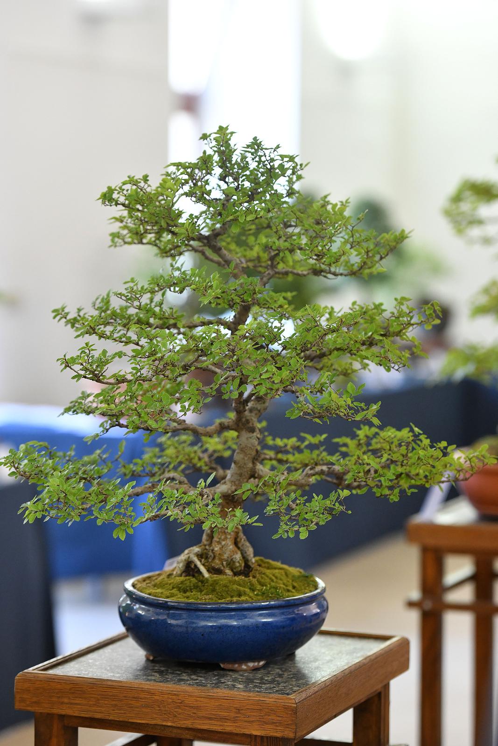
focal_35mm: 116
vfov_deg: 17.6
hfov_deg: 11.8
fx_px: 2406
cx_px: 249
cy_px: 373
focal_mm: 116
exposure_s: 1/250
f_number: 5
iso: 2000
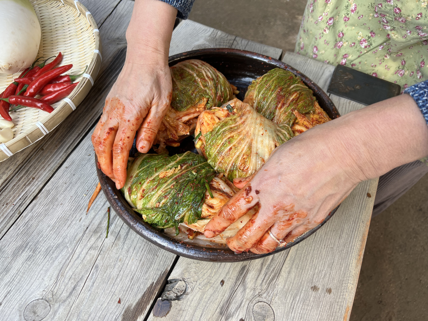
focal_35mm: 26
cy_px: 160
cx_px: 214
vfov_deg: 53.1
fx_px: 321
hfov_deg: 67.3
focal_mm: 5.7
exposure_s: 1/171
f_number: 1.5
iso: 40
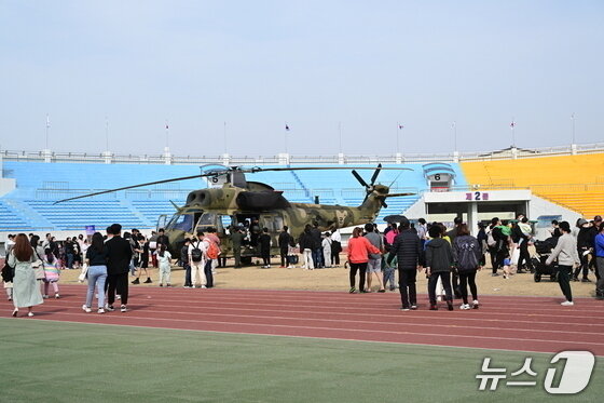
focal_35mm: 59
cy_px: 202
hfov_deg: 33.9
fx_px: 990
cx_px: 302
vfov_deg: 23.0
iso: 100
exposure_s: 1/200
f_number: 8
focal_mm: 59
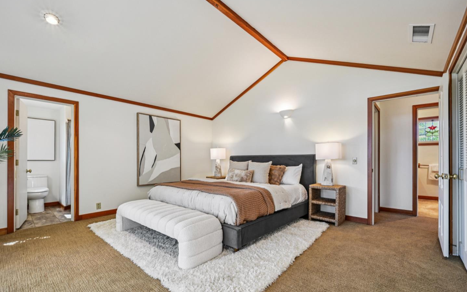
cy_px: 159
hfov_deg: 97.8
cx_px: 239
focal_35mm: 16
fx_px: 204
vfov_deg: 71.1
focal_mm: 15
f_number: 11
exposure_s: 1/25
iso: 800
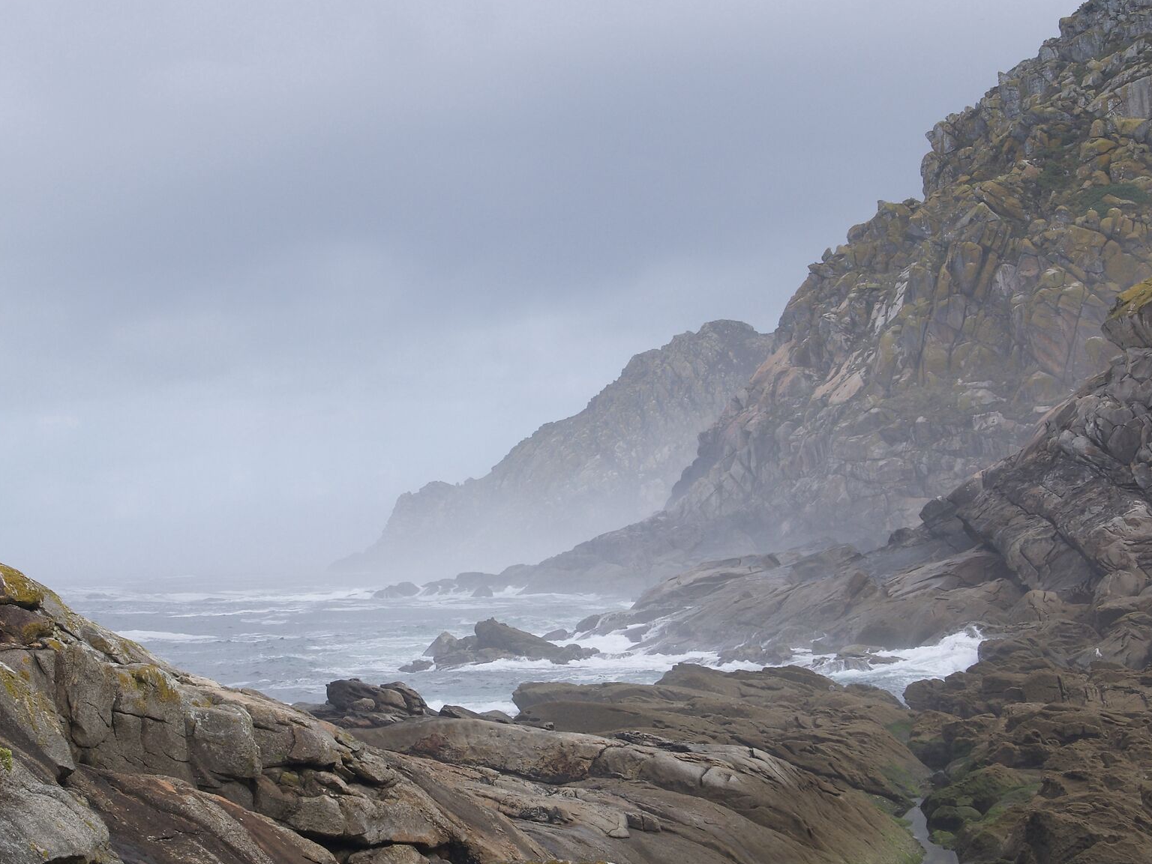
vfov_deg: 14.8
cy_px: 498
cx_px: 533
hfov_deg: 19.6
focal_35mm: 100
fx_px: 3329
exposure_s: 1/250
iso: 200
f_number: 7.1
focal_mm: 32
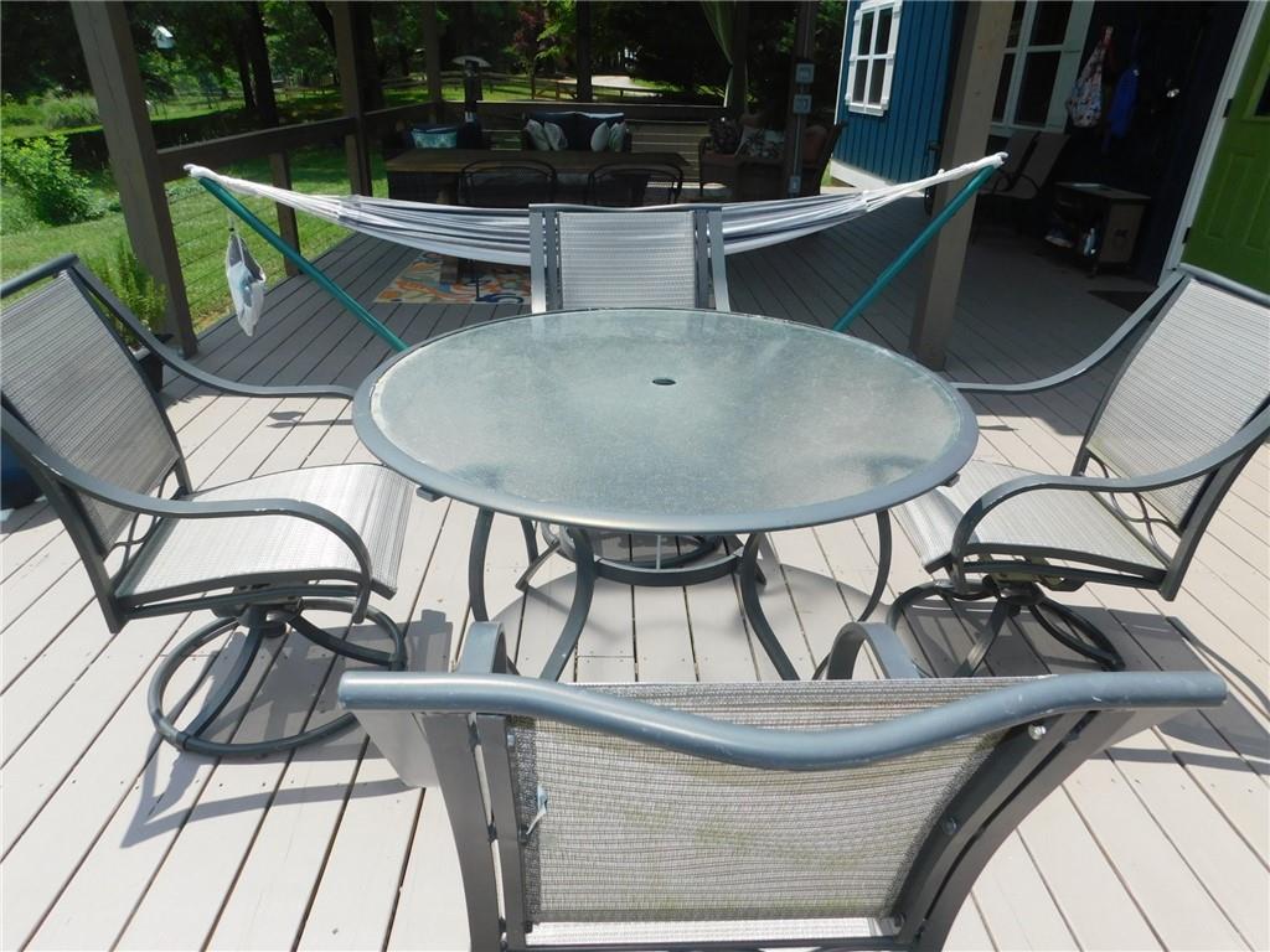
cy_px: 476
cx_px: 635
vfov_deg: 58.9
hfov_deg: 73.9
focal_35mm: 23
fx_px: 844
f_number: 3
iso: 125
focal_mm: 4
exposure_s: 1/1250
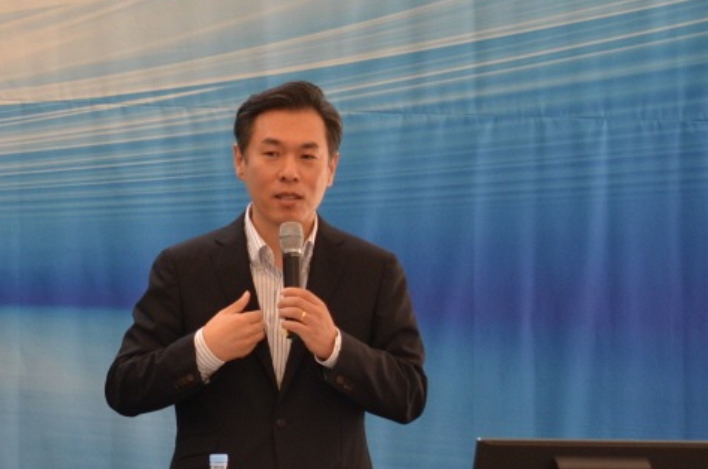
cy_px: 193
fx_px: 6848
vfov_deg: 3.9
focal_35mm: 349
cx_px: 135
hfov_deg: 5.9
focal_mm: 110
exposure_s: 1/250
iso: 800
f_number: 4.2
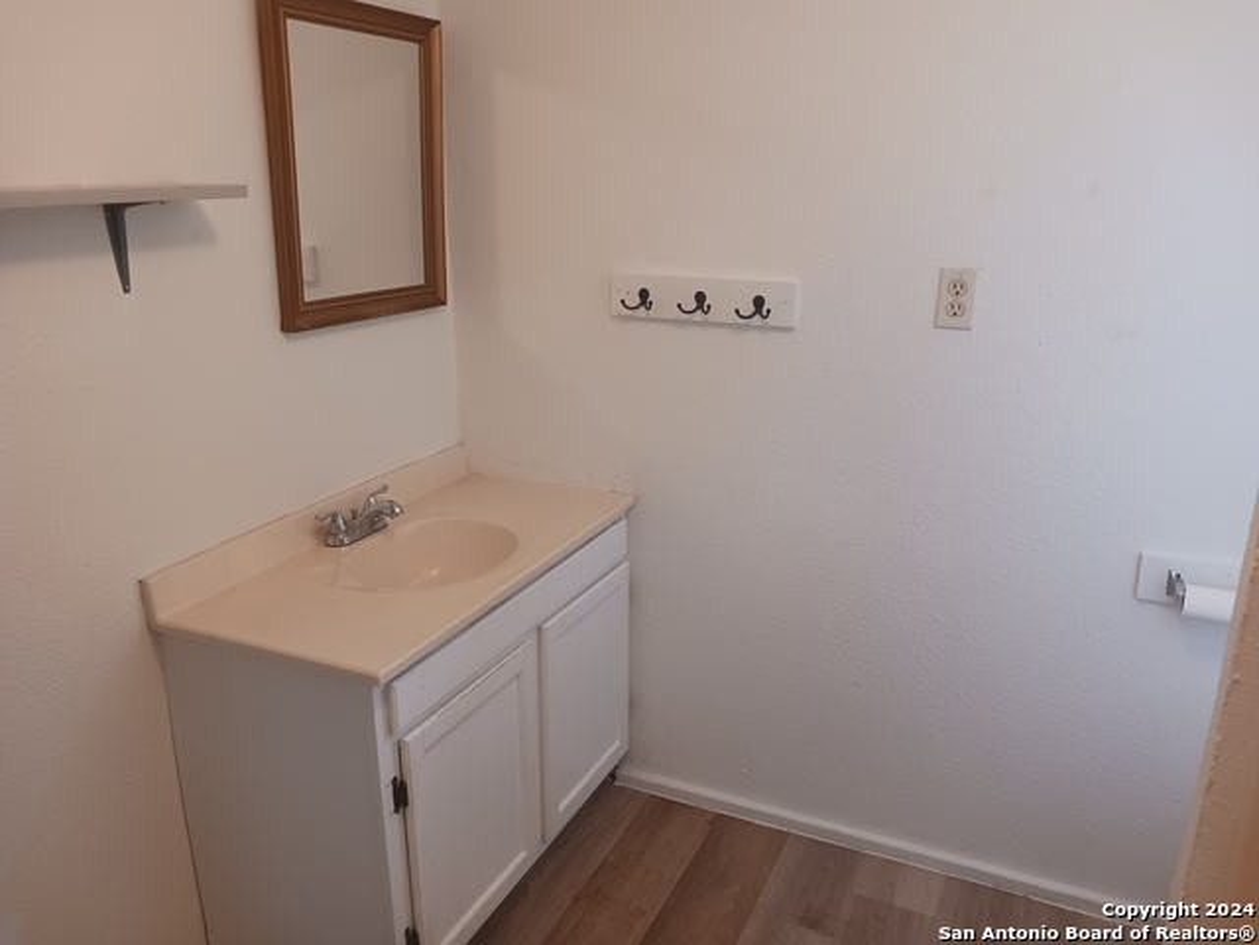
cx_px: 630
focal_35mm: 27
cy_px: 472
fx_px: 982
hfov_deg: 65.3
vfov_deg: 51.4
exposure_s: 1/30
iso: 250
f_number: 1.8
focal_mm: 4
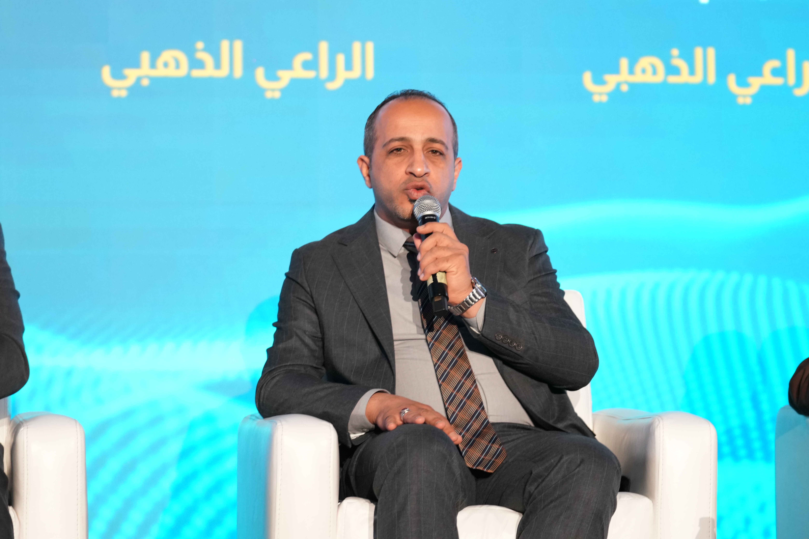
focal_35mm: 127
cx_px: 404
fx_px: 2854
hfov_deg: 16.1
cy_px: 270
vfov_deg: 10.8
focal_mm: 85
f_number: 2.8
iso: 1600
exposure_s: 1/100
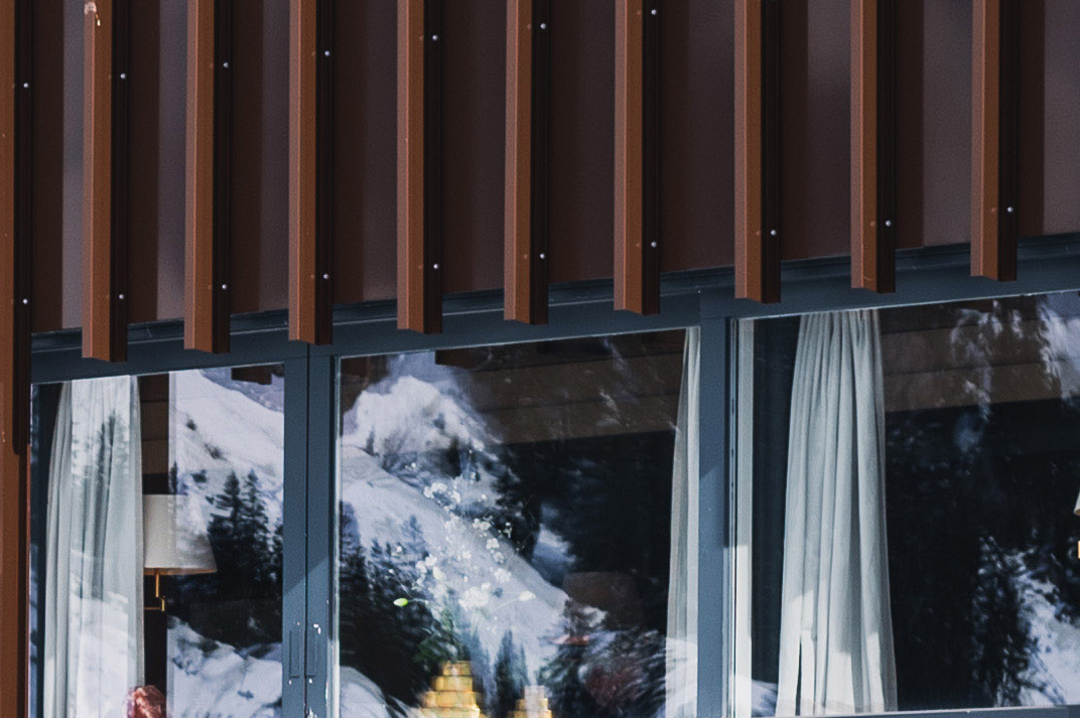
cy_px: 1104
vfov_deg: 6.2
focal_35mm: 220
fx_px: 6595
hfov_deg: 9.1
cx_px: -526
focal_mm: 39
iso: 100
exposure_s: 1/1000
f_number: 4
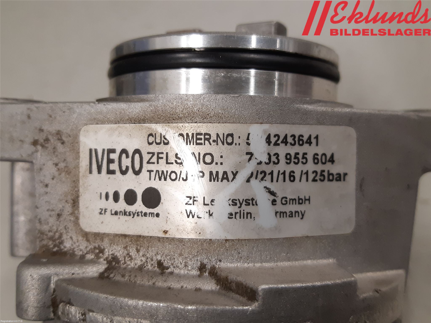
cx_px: 216
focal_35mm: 26
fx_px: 324
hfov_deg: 67.3
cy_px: 162
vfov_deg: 53.1
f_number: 1.7
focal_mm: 3.93
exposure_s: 1/50
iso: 125
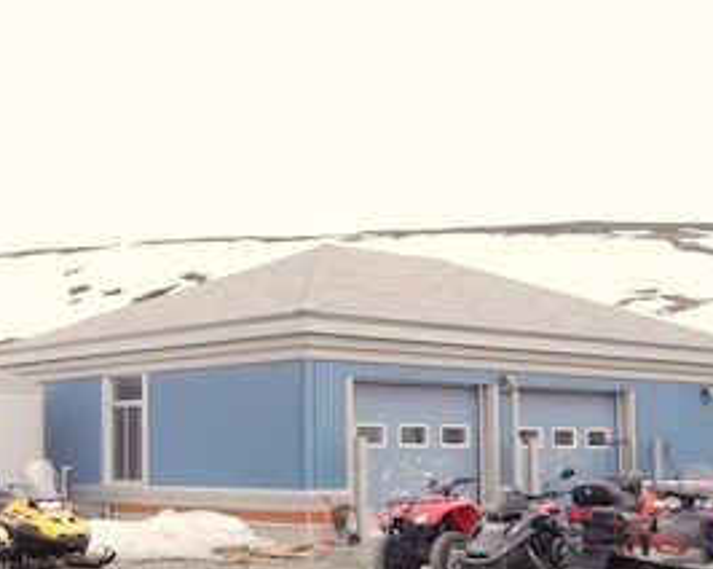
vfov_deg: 24.5
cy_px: 331
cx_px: 259
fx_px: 1306
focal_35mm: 62
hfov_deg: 30.4
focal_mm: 8.1
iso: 1600
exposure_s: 1/2000
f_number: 7.6
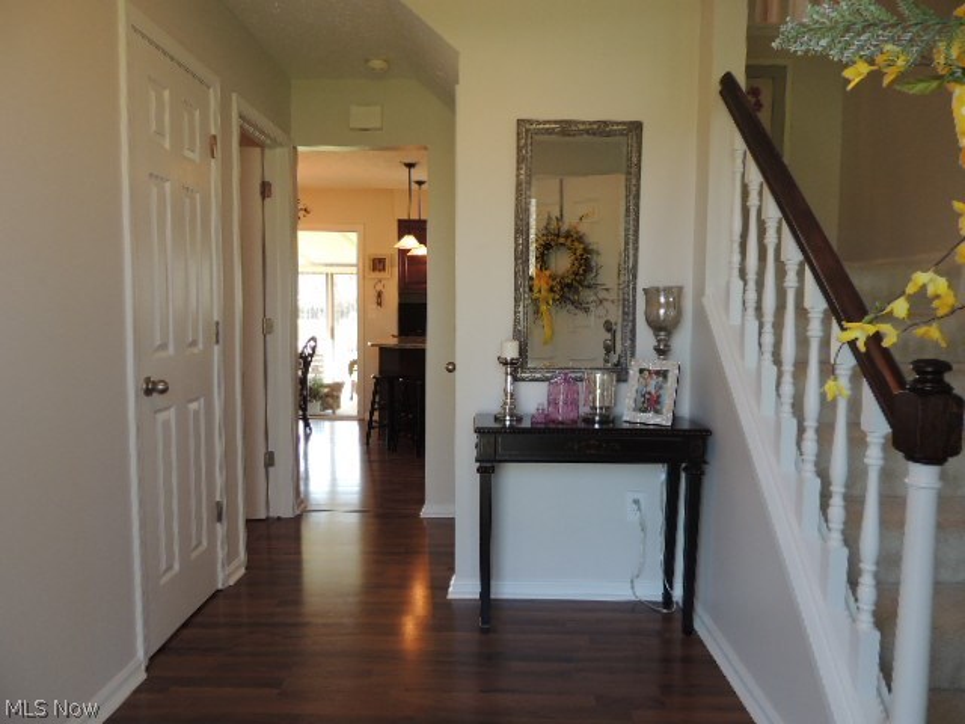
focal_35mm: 24
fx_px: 669
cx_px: 482
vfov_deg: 56.8
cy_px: 362
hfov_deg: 71.6
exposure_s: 1/50
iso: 100
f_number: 3
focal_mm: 4.3
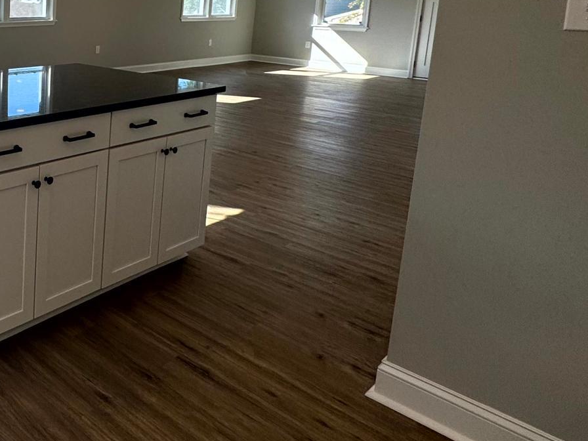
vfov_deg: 41.8
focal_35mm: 32
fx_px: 544
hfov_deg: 44.5
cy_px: 75
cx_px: -48
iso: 40
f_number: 2.2
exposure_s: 1/231
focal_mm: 2.22
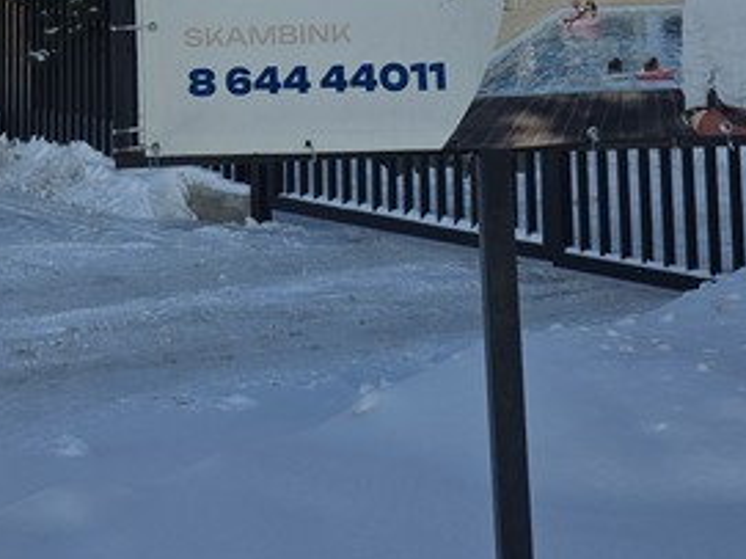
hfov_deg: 22.3
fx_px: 1874
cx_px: 176
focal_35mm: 87
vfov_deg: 15.9
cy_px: -204
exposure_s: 1/3336
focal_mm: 6.3
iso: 80
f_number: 1.7
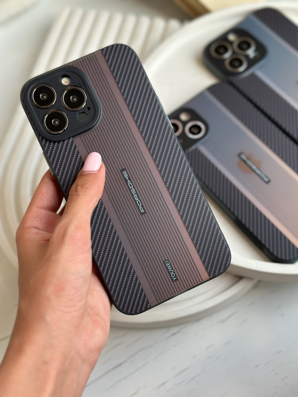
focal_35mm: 48
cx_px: 149
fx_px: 551
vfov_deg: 39.7
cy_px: 198
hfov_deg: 30.3
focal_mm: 6.86
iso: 80
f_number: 1.78
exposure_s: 1/623
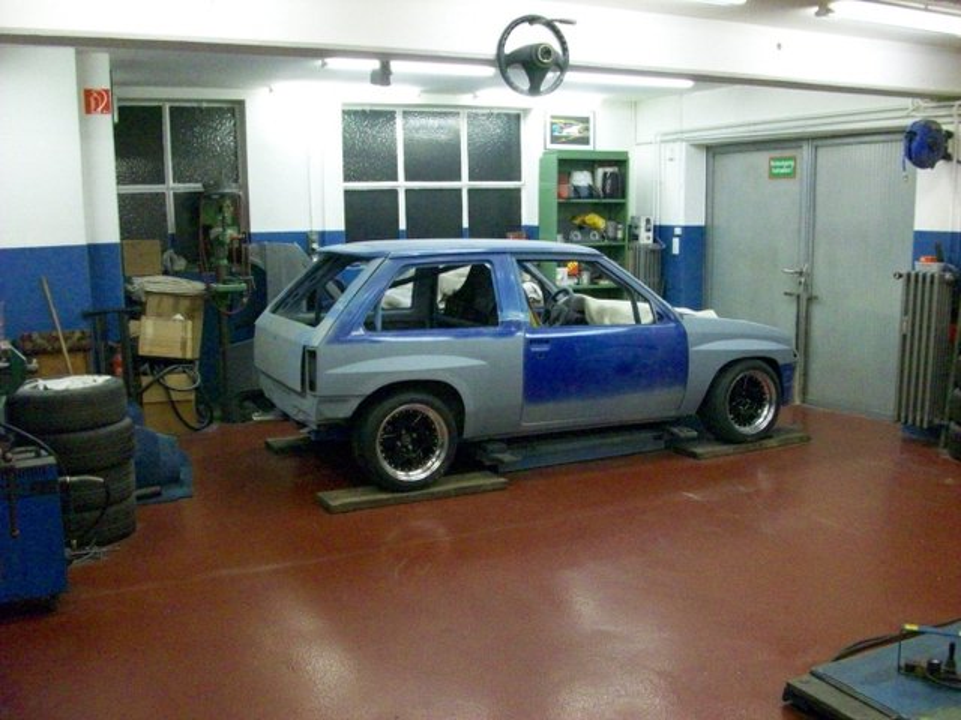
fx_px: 944
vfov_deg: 41.8
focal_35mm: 34
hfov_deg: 54.0
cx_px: 480
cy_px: 360
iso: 590
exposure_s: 1/128
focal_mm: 5.7
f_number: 2.8
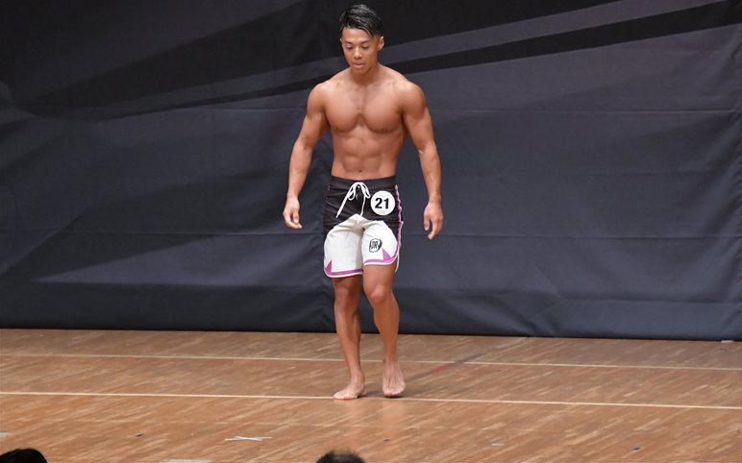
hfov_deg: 6.8
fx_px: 6206
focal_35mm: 307
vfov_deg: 4.3
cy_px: 216
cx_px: 371
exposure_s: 1/400
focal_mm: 200
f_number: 5.6
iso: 6400
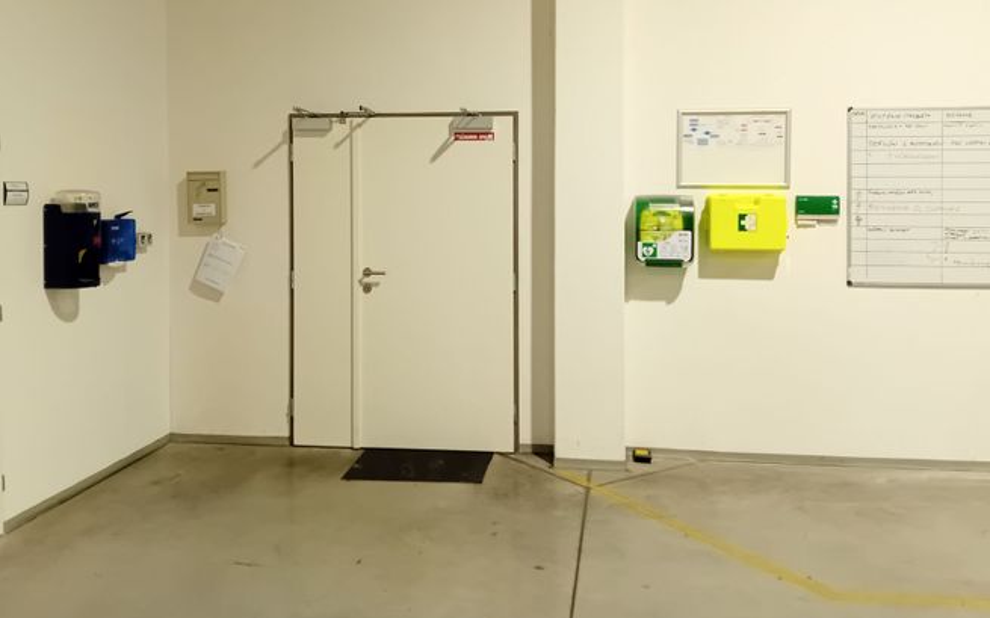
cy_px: 201
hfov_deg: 59.7
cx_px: 502
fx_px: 863
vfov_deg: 38.9
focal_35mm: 32
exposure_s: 1/33.3
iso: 400
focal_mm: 3.98
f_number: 1.8
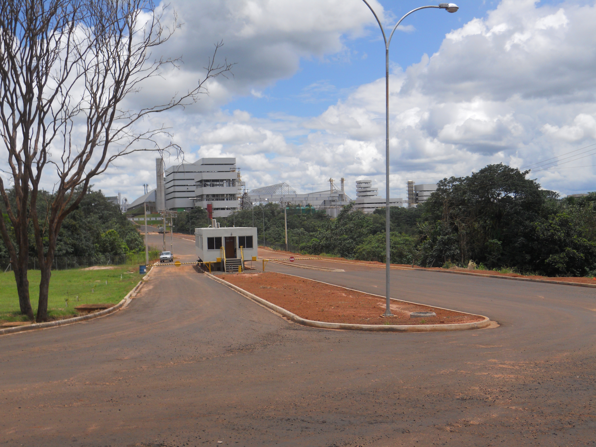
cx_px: 298
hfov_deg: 45.8
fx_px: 706
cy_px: 224
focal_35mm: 41
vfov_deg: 35.1
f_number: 6.4
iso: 80
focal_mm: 7.3
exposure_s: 1/400
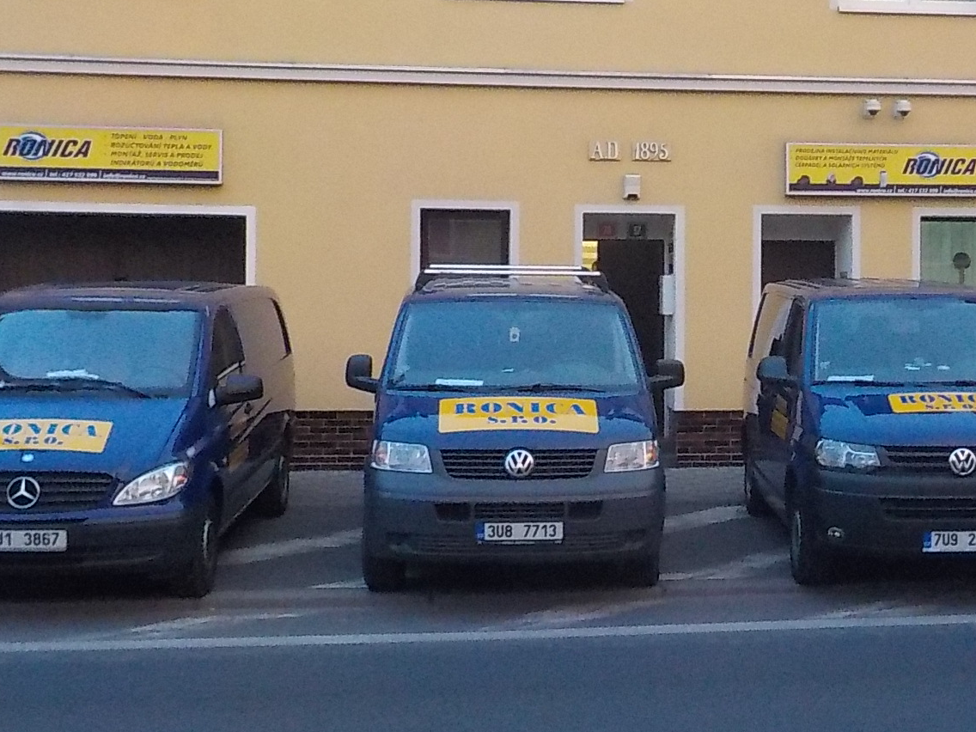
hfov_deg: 31.5
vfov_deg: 24.4
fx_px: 1692
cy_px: 336
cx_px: 753
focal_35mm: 60
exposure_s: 1/40
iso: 800
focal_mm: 4.1
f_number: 3.3
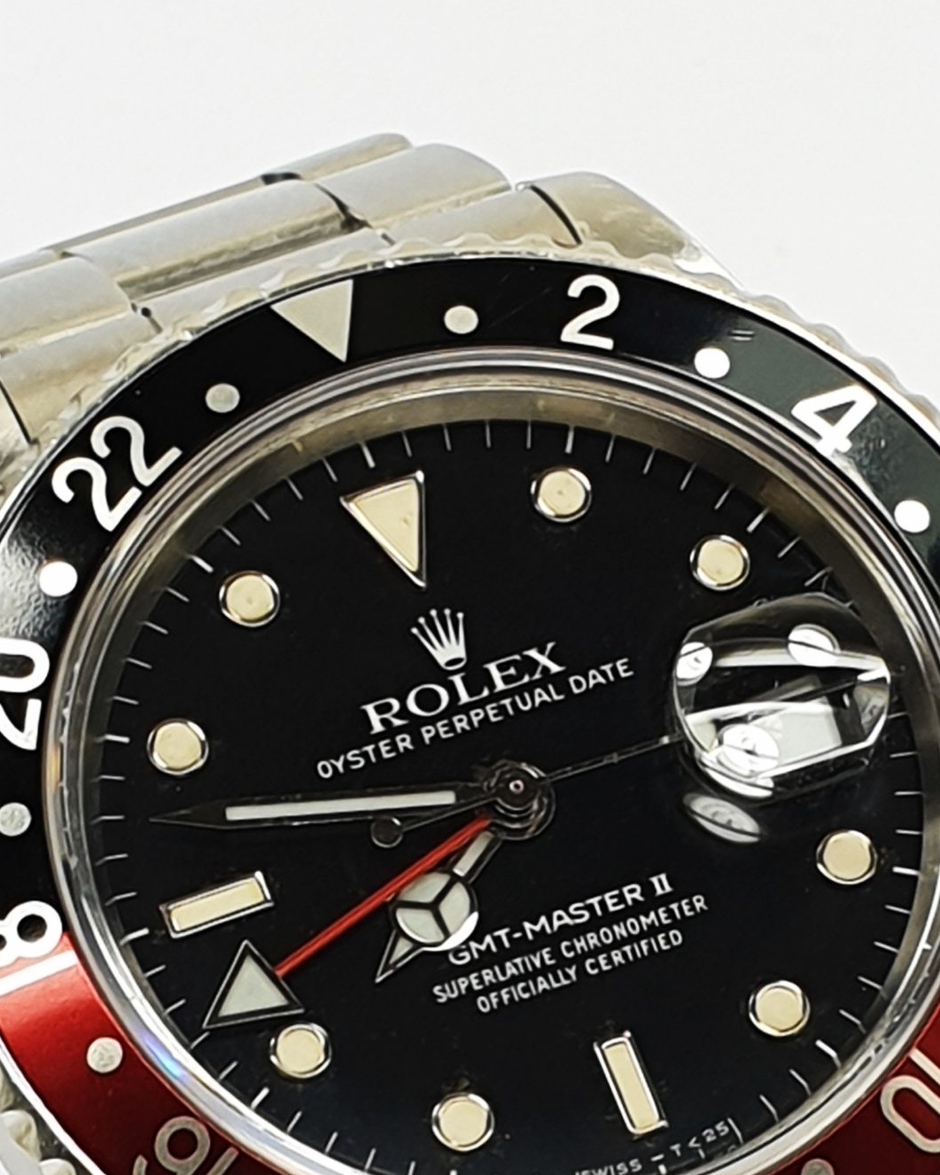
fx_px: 1704
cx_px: 525
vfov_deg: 36.1
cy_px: 1023
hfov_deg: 30.8
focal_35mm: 49
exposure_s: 1/263
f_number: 2.4
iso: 50
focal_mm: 4.3
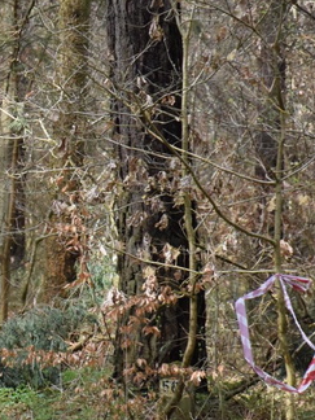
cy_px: 264
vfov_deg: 5.4
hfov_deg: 4.0
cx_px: -194
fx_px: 4491
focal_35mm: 370
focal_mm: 105
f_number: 7.1
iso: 4000
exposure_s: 1/2000
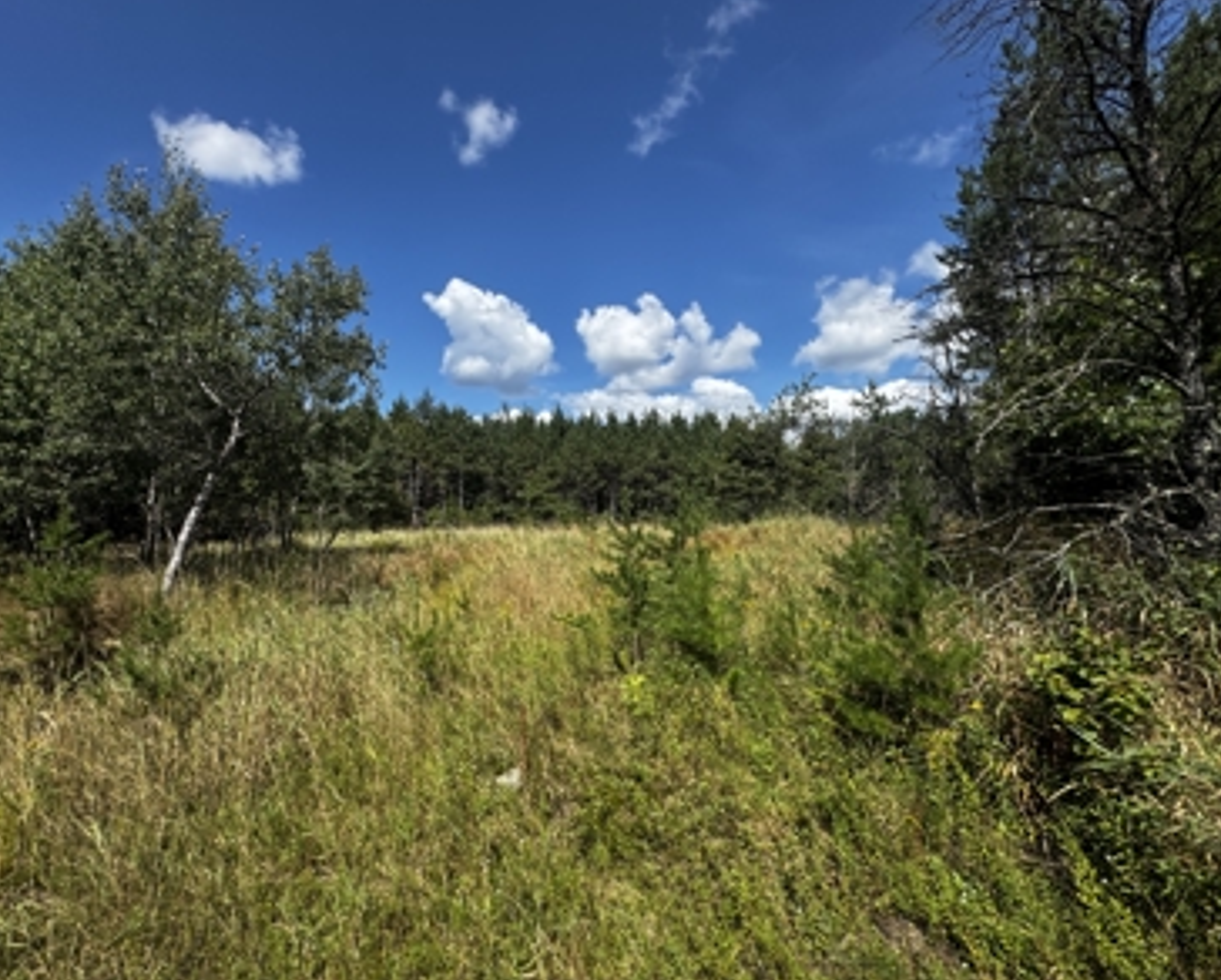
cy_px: 480
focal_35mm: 15
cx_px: 560
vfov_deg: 84.1
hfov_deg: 96.5
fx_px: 543
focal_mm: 2.22
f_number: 2.2
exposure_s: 1/1927
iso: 50
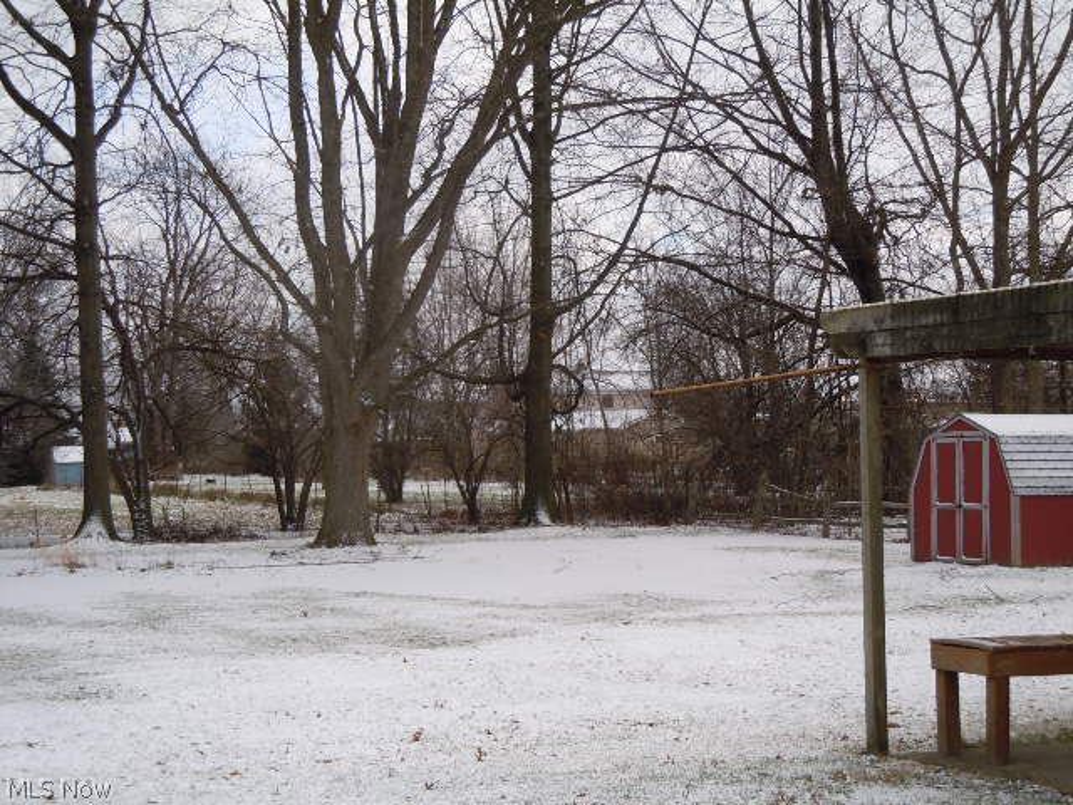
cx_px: 536
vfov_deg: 21.6
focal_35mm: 68
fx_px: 2108
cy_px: 402
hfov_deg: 28.6
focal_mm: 12.2
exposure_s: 1/400
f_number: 4.1
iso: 100
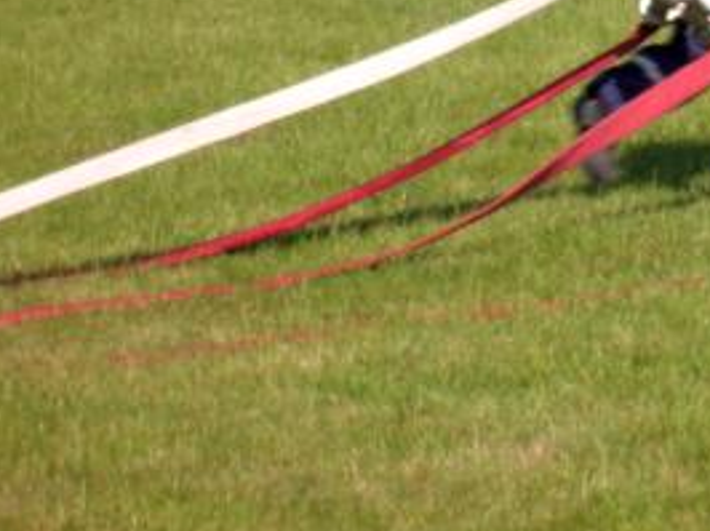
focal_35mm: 245
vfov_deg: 6.0
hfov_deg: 8.0
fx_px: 5021
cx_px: 833
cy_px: -45
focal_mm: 17.1
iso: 50
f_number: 8.2
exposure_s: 1/108
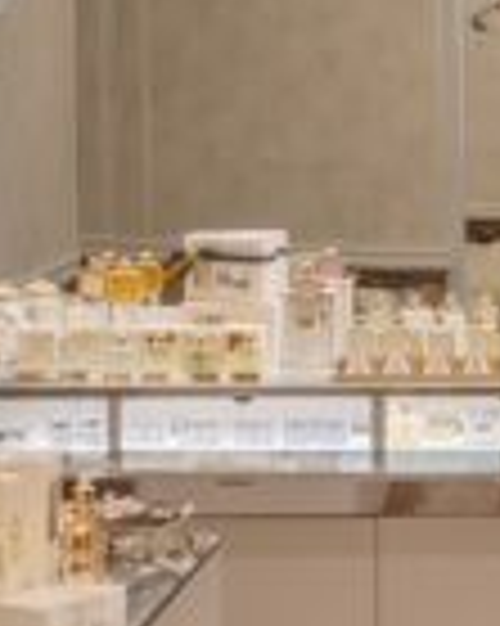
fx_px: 2234
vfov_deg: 15.9
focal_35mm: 121
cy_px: 194
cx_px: 606
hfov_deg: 12.5
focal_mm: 22.3
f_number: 7.1
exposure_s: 1/15
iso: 160
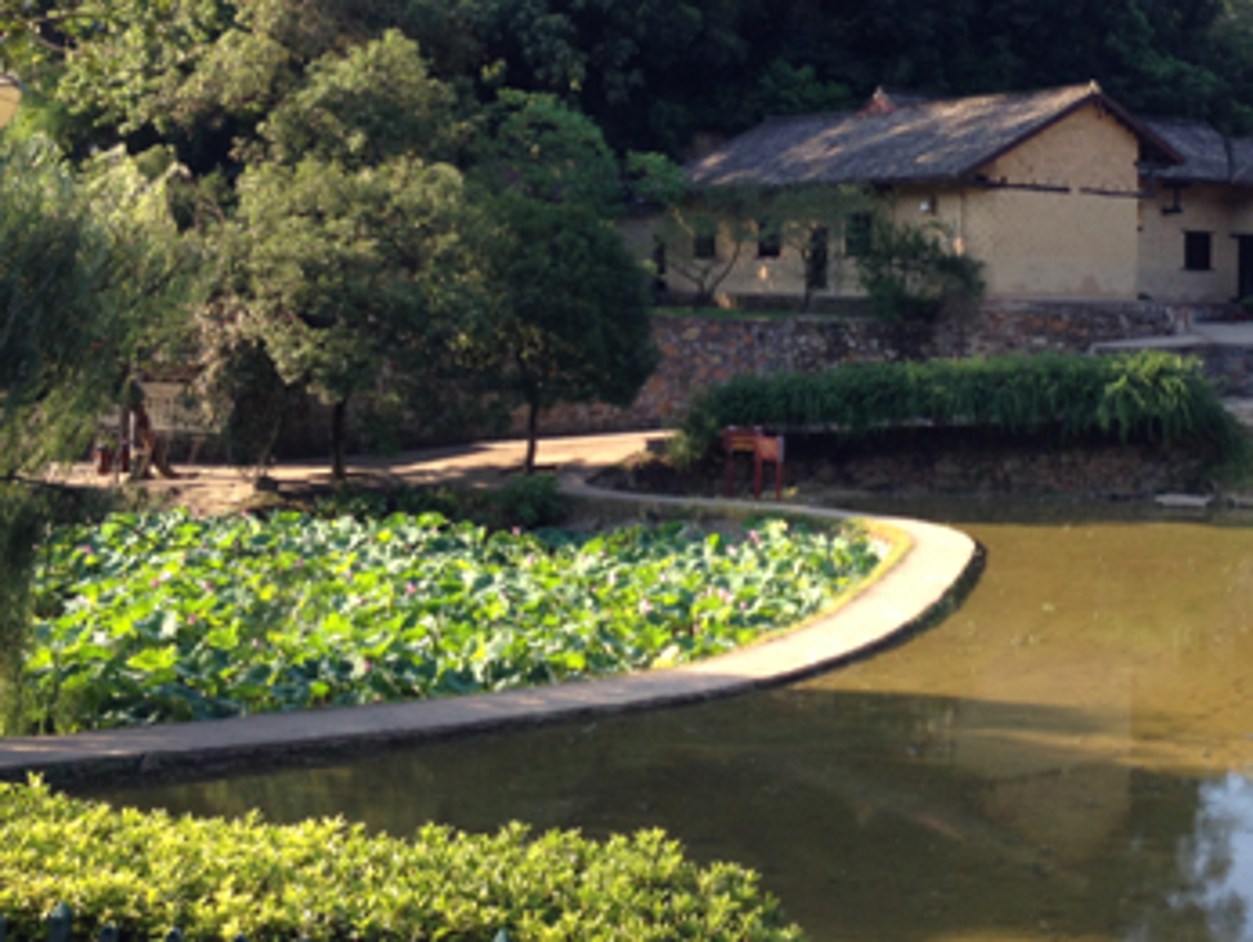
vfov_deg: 25.2
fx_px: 2065
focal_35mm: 57
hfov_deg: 33.4
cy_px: 177
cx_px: 863
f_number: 2.4
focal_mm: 4.13
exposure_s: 1/278
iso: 50
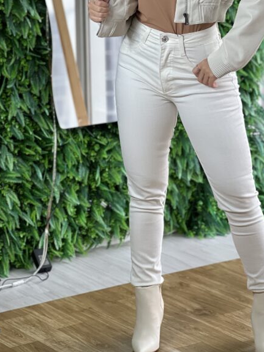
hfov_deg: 11.8
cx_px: 198
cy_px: 79
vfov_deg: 15.7
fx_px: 1272
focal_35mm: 125
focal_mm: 9
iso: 64
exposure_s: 1/120
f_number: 2.8
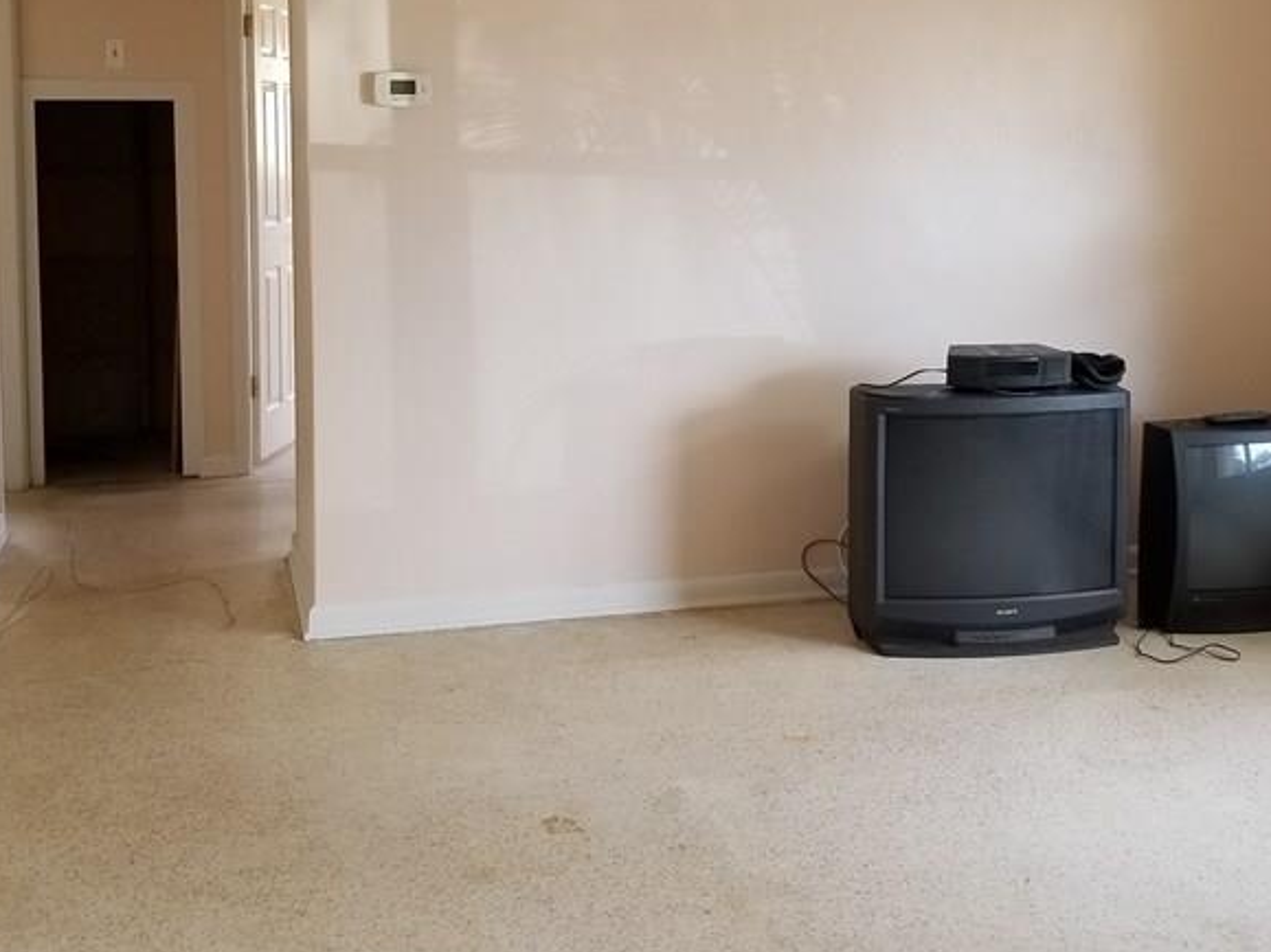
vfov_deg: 31.2
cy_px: 303
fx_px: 1689
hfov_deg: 41.0
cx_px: 784
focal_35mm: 46
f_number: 1.7
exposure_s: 1/60
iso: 80
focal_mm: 4.25
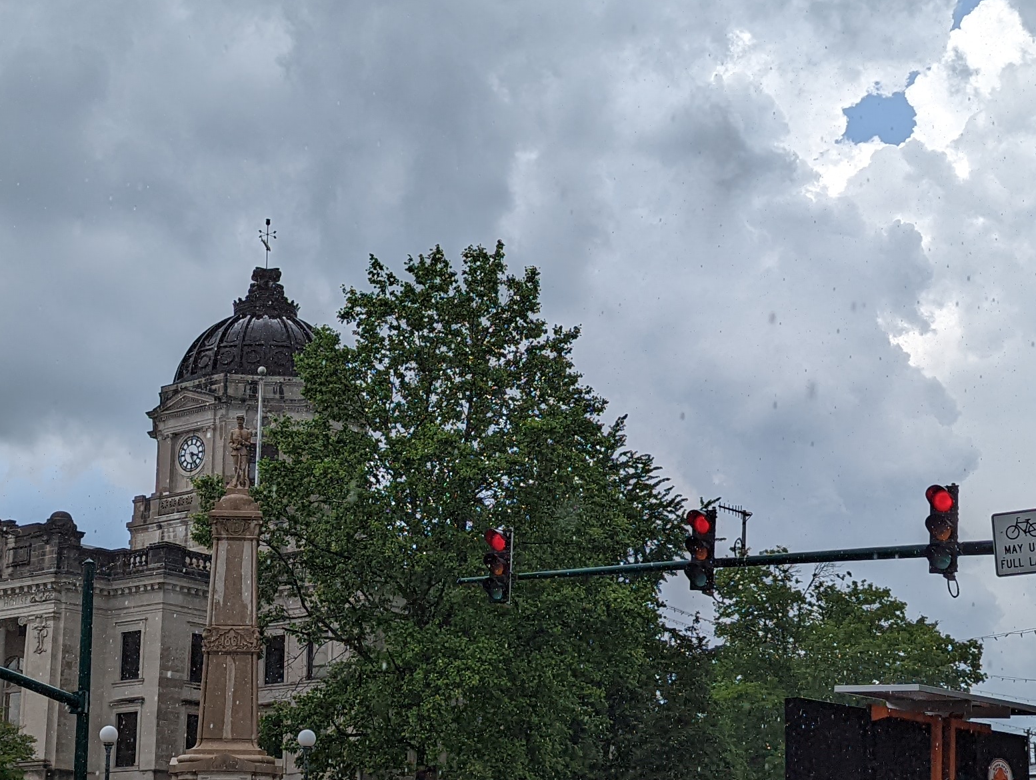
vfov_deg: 23.3
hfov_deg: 30.5
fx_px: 1888
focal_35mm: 63
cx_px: 366
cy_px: 471
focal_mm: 6.81
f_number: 1.85
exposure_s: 1/1490
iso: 37
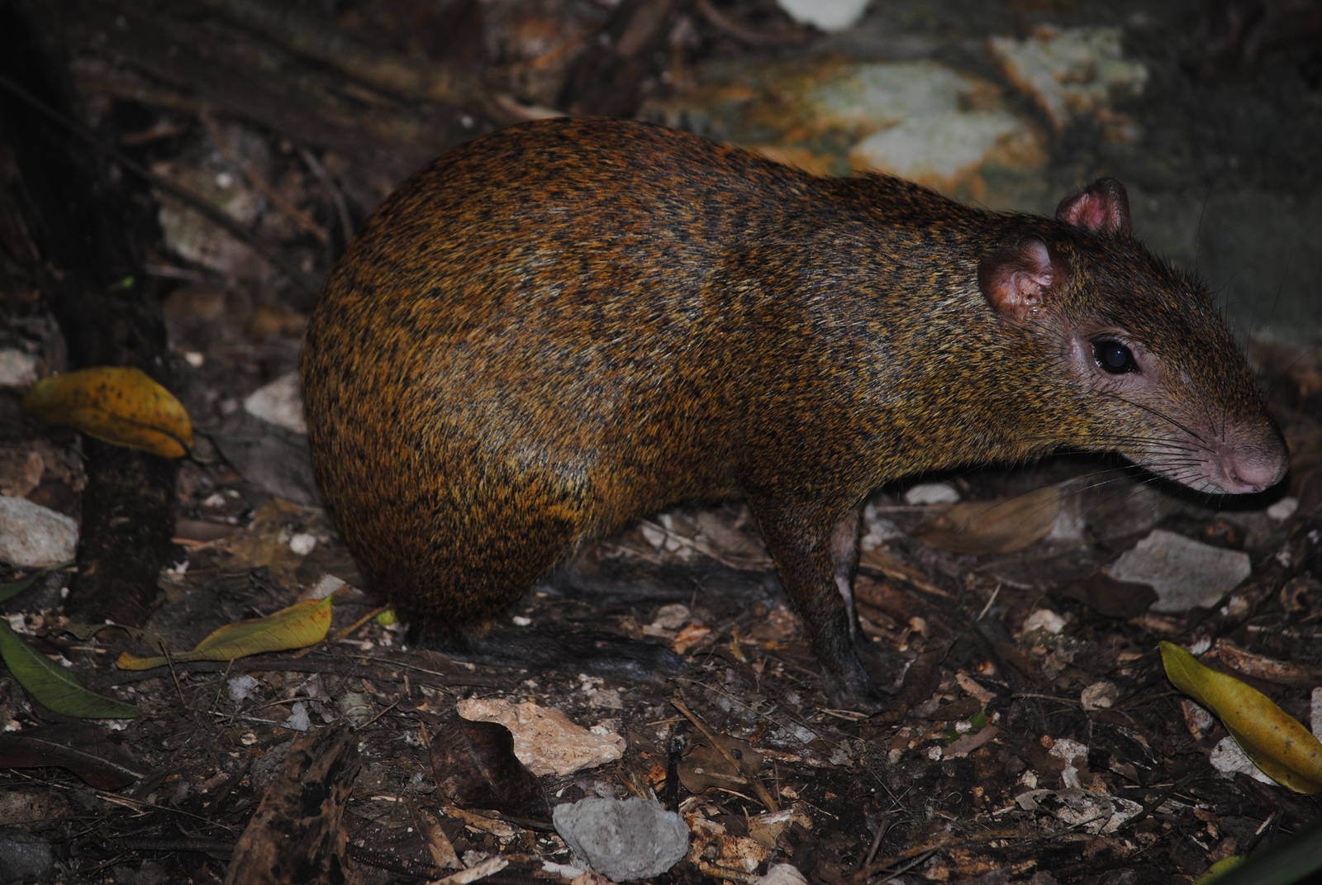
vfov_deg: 6.1
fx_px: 8272
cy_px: 442
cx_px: 661
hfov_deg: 9.1
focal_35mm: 225
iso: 200
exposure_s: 1/60
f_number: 4.8
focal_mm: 150
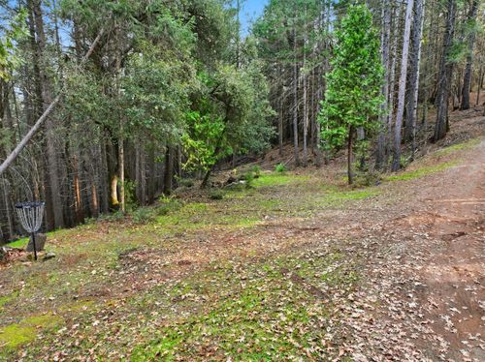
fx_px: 336
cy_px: 181
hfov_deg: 71.6
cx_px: 242
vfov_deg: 56.7
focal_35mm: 24
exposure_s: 1/40
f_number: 2.8
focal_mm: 12.3
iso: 100
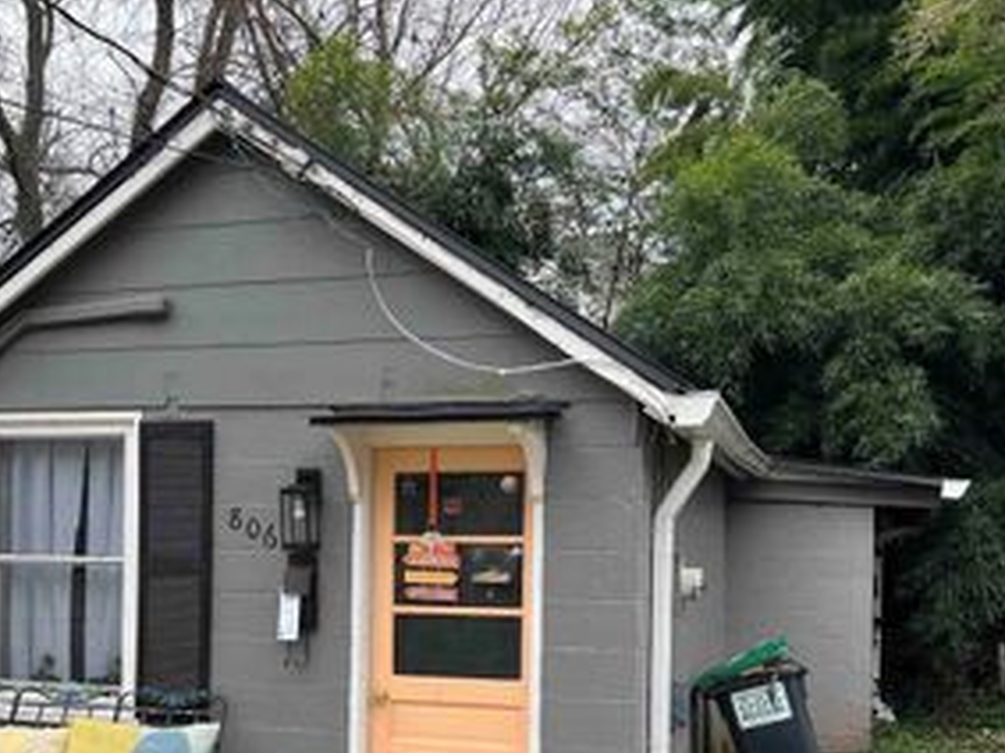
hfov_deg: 40.6
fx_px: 1335
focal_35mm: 46
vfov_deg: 31.1
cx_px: 313
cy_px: 545
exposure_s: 1/526
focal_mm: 5.7
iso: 50
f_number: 1.5
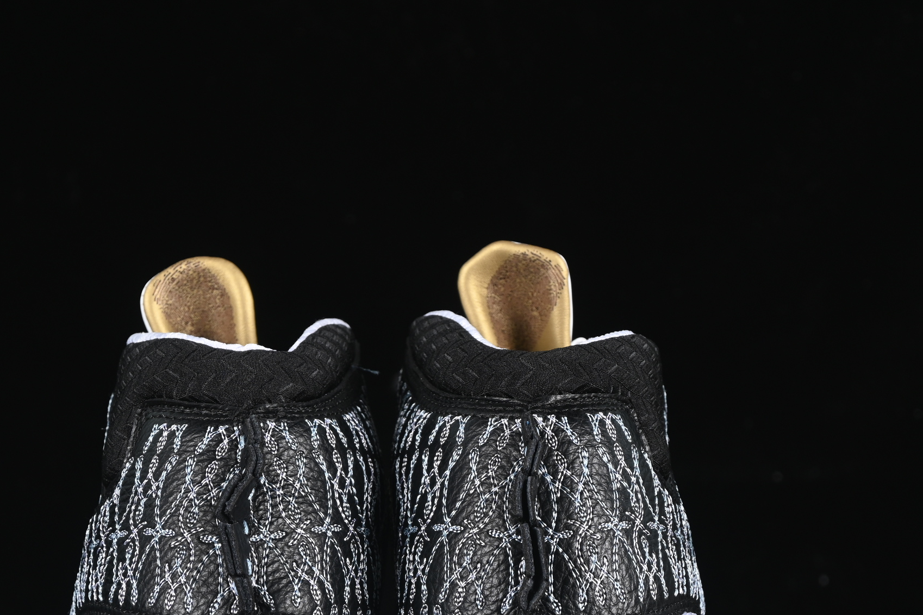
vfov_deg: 11.1
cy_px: 464
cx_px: 371
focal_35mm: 123
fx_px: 3153
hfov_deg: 16.6
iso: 160
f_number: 6.3
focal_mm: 50
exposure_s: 1/60
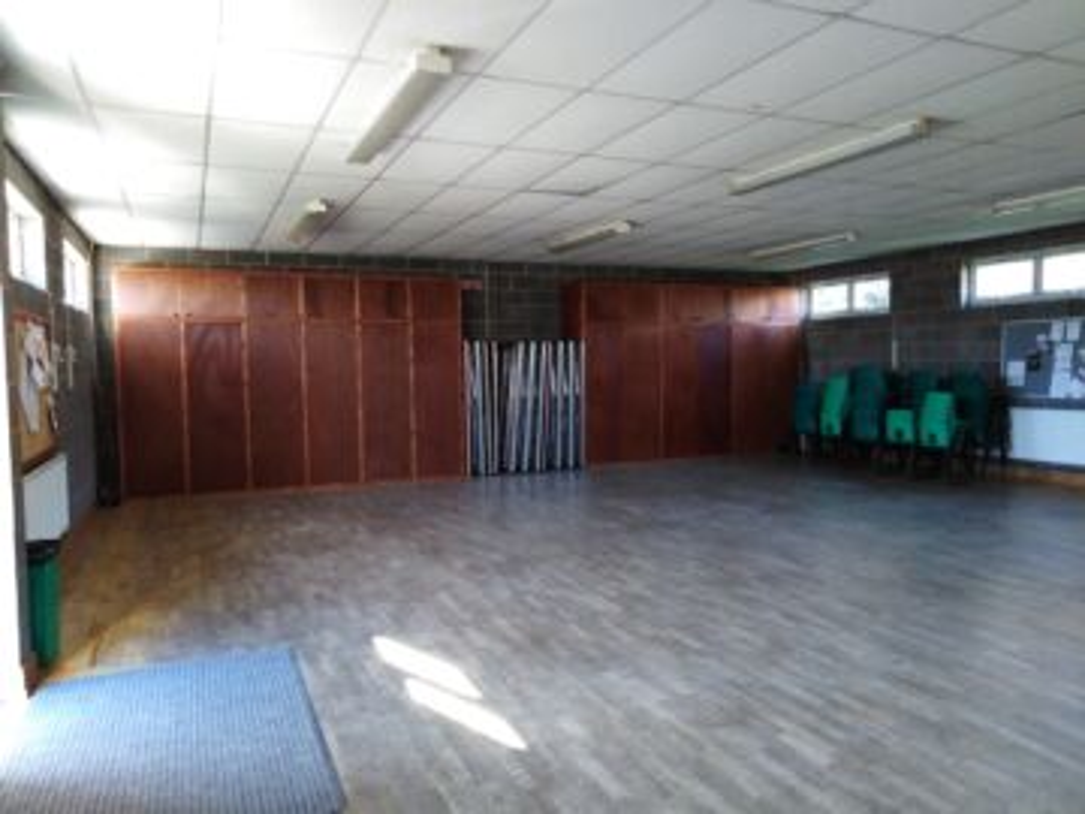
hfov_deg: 67.3
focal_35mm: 26
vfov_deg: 53.1
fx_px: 815
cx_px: 542
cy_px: 407
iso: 457
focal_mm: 3.46
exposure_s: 1/20
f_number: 2.2
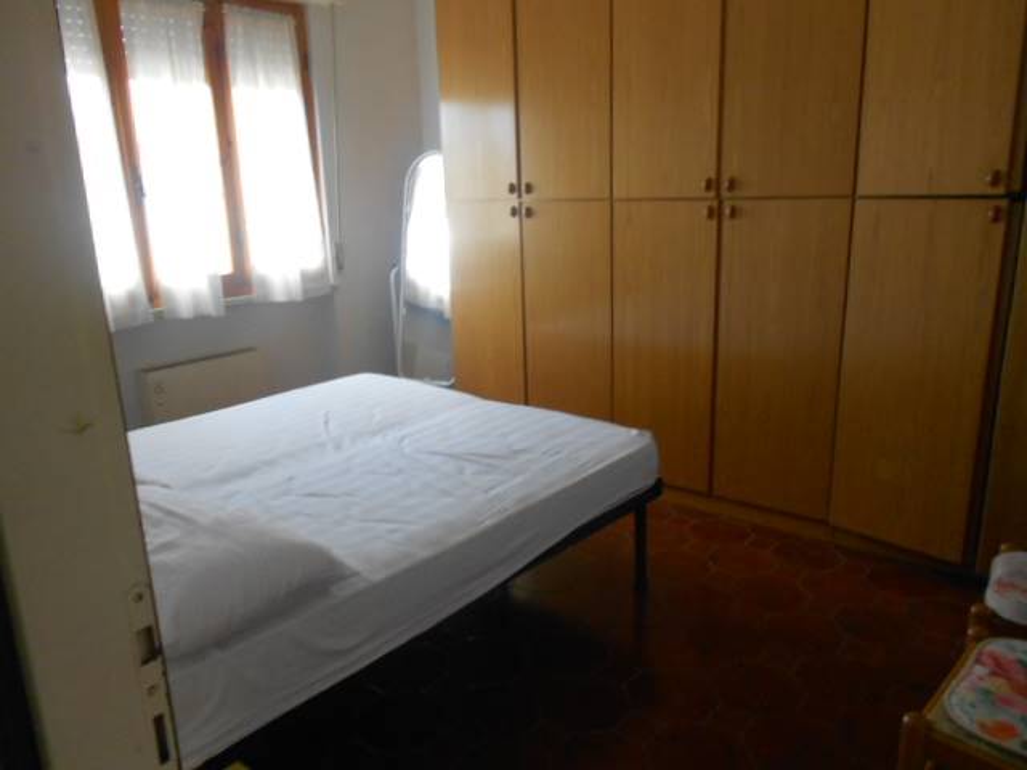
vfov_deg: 53.1
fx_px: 771
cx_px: 514
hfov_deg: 67.3
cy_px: 385
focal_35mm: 26
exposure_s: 1/30
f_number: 3.2
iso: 250
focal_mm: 4.6
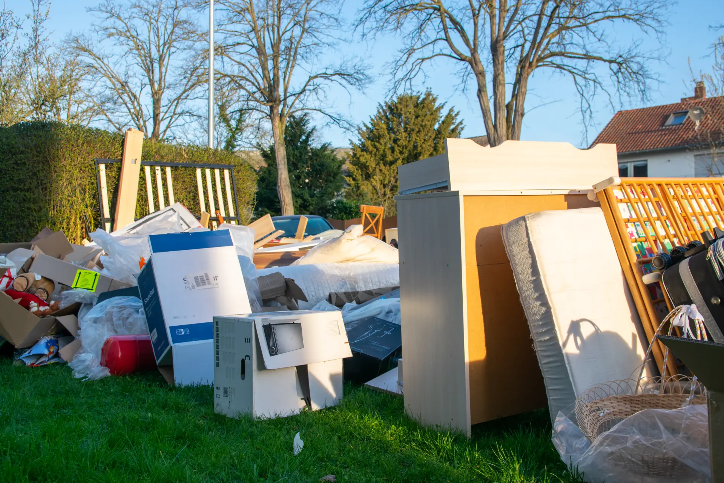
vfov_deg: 36.9
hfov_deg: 53.1
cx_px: 362
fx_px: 724
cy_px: 242
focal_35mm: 36
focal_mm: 24
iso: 100
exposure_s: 1/160
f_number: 6.3
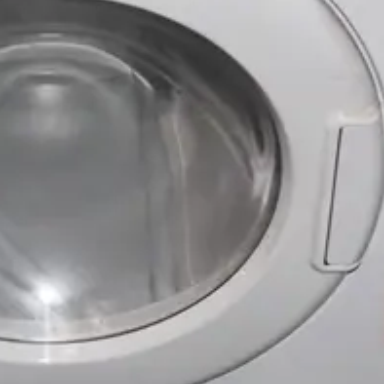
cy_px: -33
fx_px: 1958
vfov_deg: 11.1
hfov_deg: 11.1
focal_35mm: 156
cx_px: 19
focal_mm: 17
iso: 3200
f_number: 5.6
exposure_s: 1/160
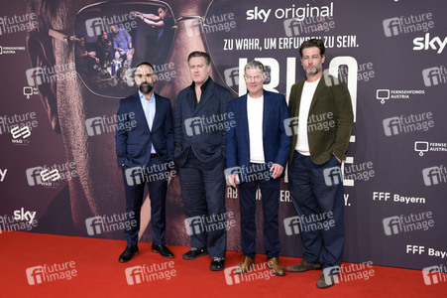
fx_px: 471
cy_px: 149
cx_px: 224
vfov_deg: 35.0
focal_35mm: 38
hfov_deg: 50.7
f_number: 8
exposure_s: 1/160
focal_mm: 38
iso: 500
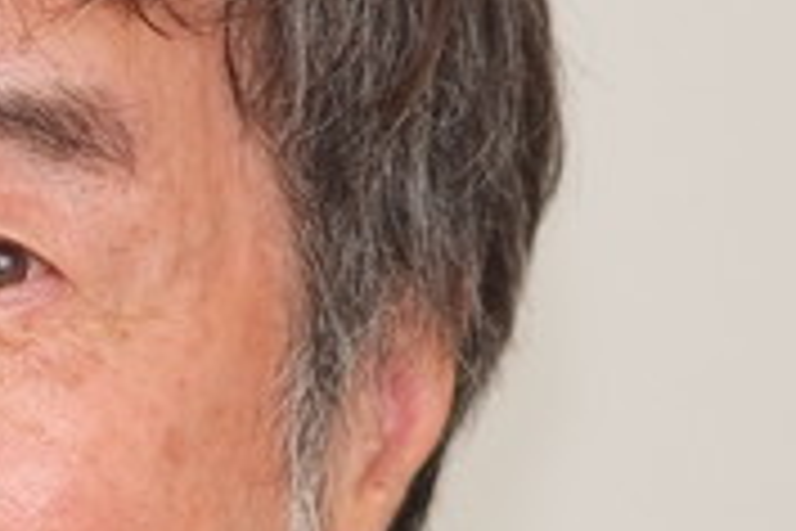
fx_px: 24276
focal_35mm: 1098
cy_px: 626
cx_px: -283
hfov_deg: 1.9
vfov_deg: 1.3
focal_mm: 180
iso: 800
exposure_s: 1/250
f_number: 2.8
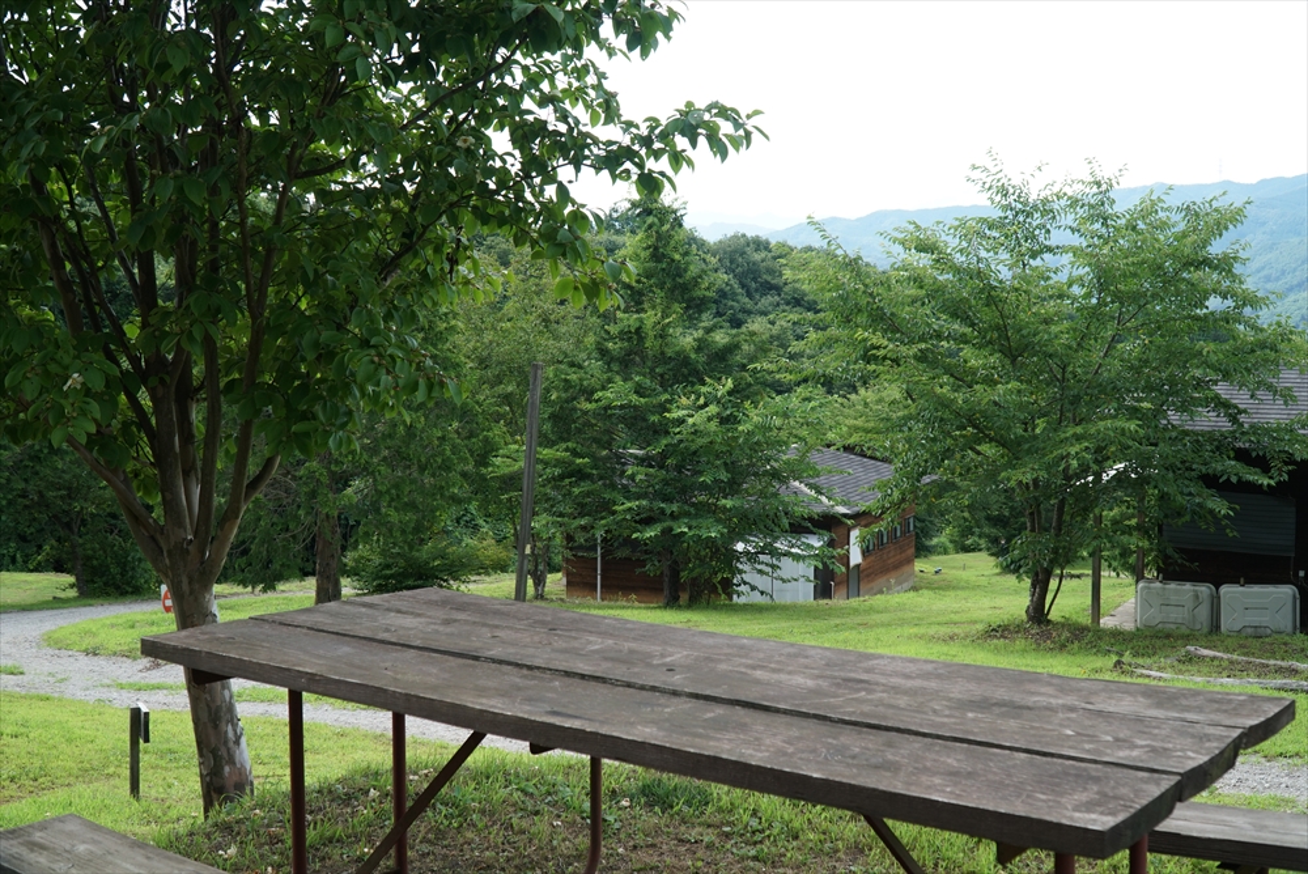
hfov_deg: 51.3
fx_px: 1363
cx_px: 654
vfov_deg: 35.5
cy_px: 437
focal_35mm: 38
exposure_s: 1/500
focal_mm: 25
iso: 400
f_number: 5.6
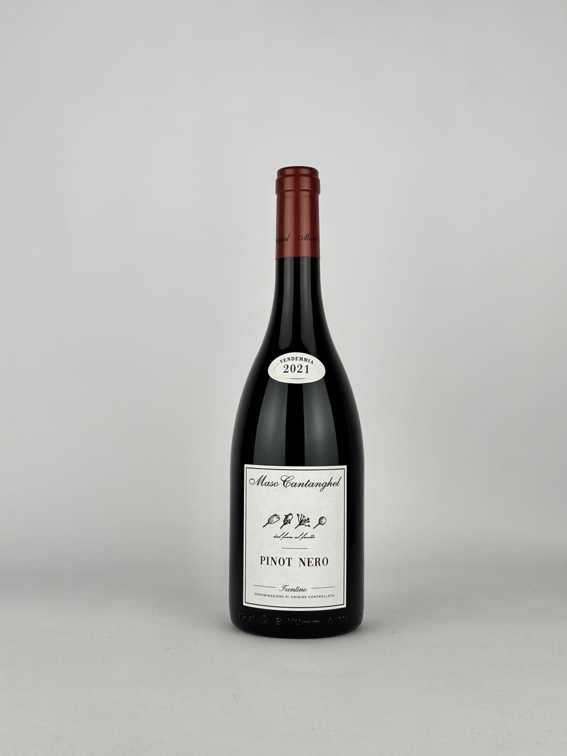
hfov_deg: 30.3
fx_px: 1048
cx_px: 284
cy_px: 378
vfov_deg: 39.7
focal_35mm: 48
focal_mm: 6.86
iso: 80
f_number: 1.78
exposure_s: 1/823
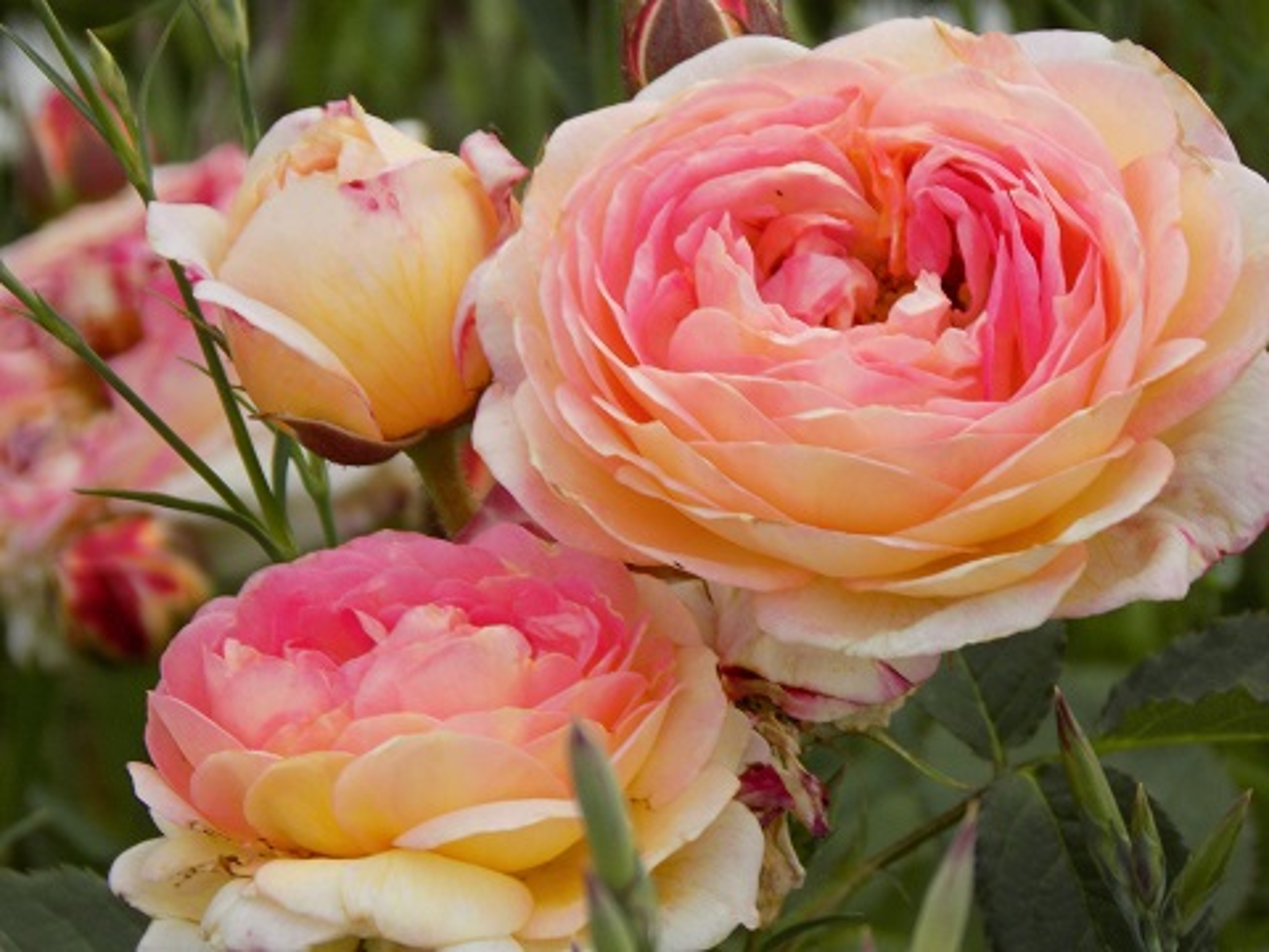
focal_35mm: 358
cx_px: 634
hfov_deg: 5.5
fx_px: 13124
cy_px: 476
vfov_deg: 4.2
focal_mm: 63.7
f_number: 5.9
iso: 100
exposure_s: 1/60
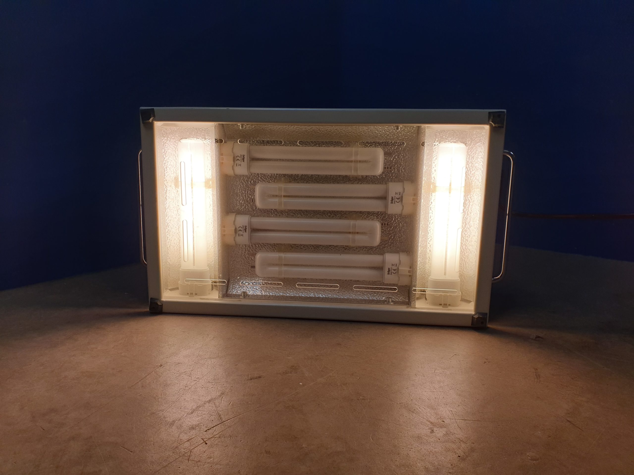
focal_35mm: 26
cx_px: 317
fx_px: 476
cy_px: 238
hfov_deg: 67.3
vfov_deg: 53.1
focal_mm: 4.3
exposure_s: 1/444
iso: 50
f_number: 2.4
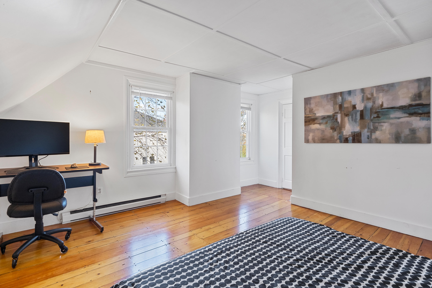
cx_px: 216
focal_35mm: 17
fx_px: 204
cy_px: 144
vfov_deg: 70.4
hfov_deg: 93.3
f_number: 8
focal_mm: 11.6
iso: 500
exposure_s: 1/4
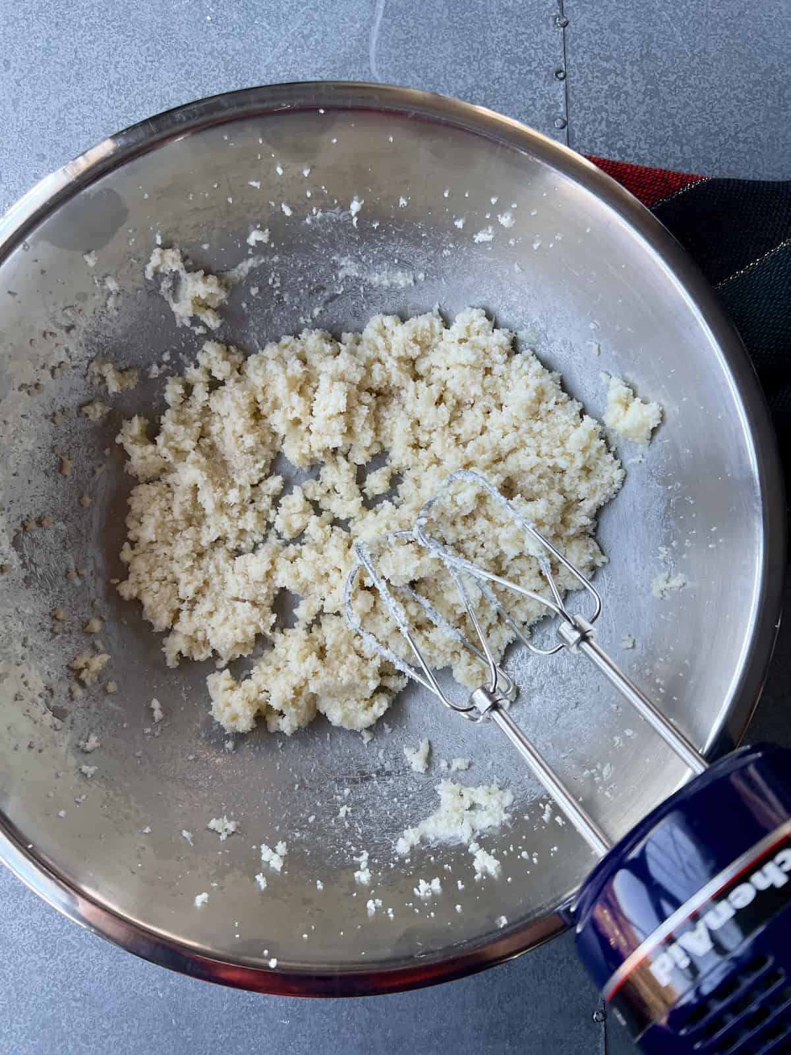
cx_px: 396
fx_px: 792
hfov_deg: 53.1
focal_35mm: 26
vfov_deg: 67.3
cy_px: 528
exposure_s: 1/121
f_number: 1.5
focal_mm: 5.7
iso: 100
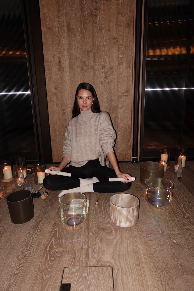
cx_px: 97
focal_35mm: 24
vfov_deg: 73.7
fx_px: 194
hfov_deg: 53.2
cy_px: 146
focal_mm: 8.8
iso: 250
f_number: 2.5
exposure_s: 1/320
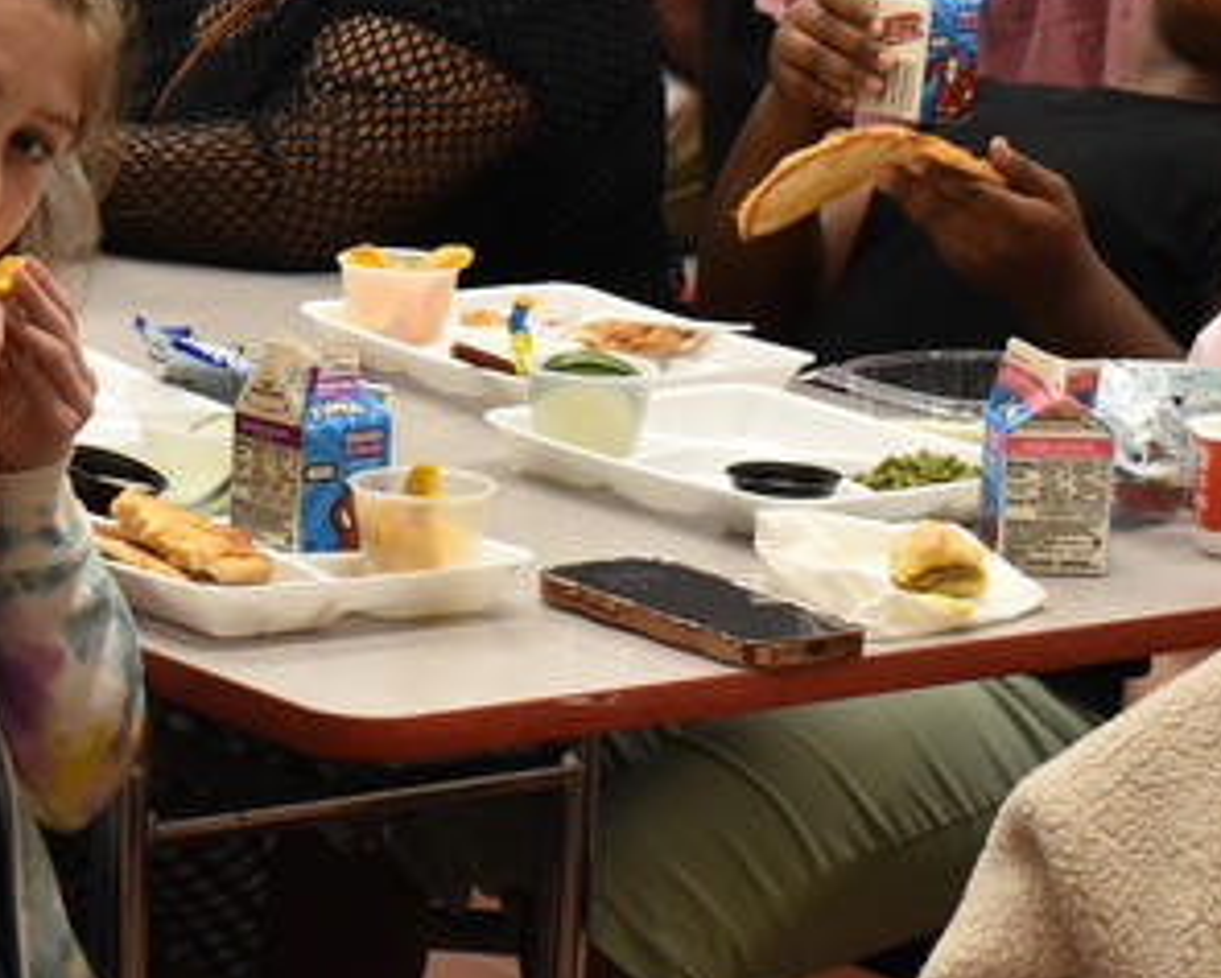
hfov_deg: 10.9
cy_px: 149
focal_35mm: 175
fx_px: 6326
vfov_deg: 8.8
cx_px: -12
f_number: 7.1
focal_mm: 46
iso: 1400
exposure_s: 1/80
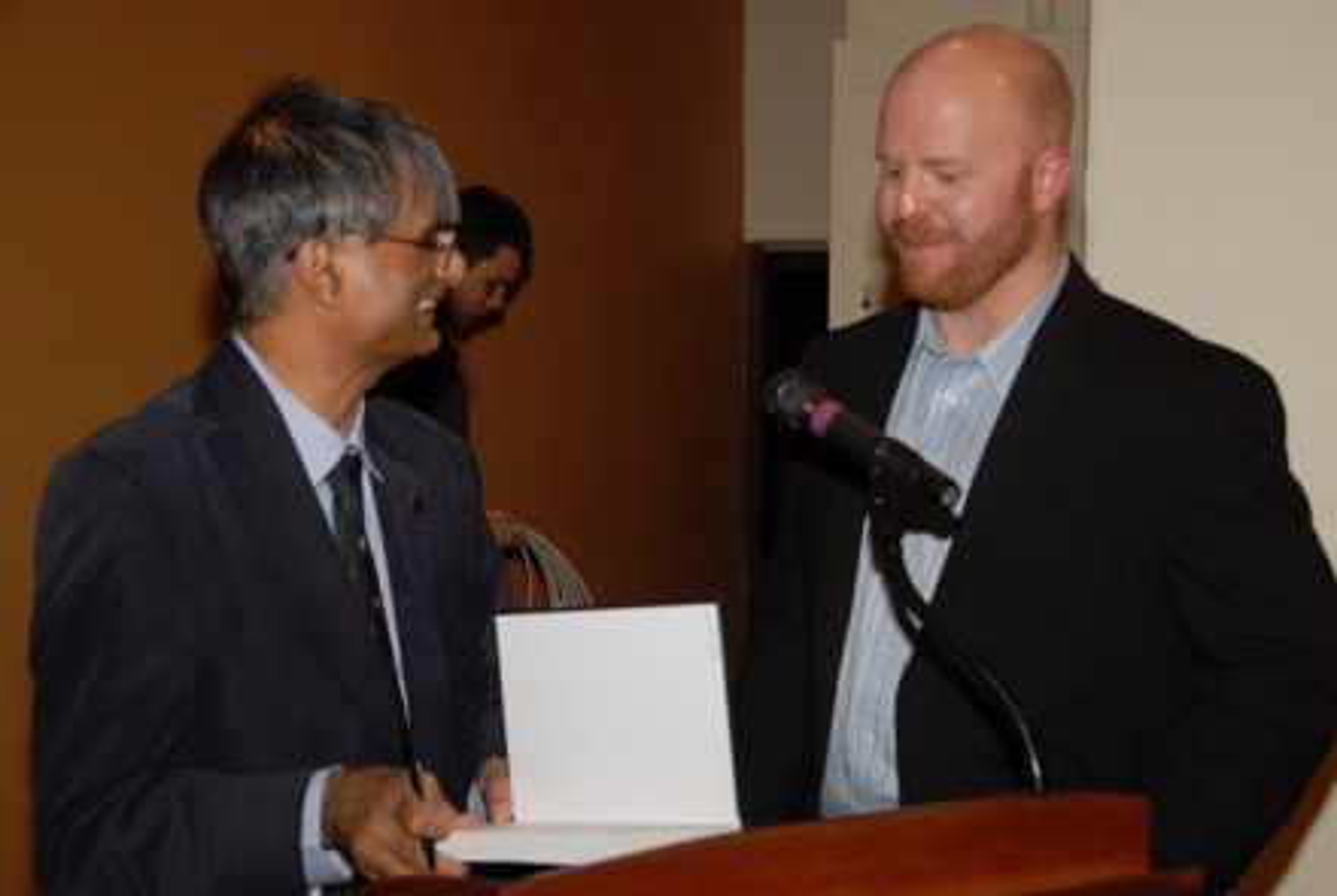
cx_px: 668
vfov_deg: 19.8
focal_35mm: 69
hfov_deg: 29.2
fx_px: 2567
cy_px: 448
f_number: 7.1
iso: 400
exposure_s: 1/60
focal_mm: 46
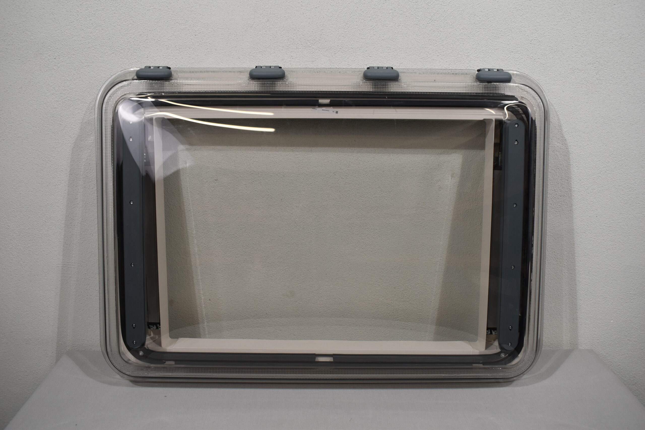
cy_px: 215
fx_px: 591
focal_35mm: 33
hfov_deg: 57.2
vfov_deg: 40.0
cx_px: 322
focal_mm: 22
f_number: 5.6
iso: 400
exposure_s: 1/125
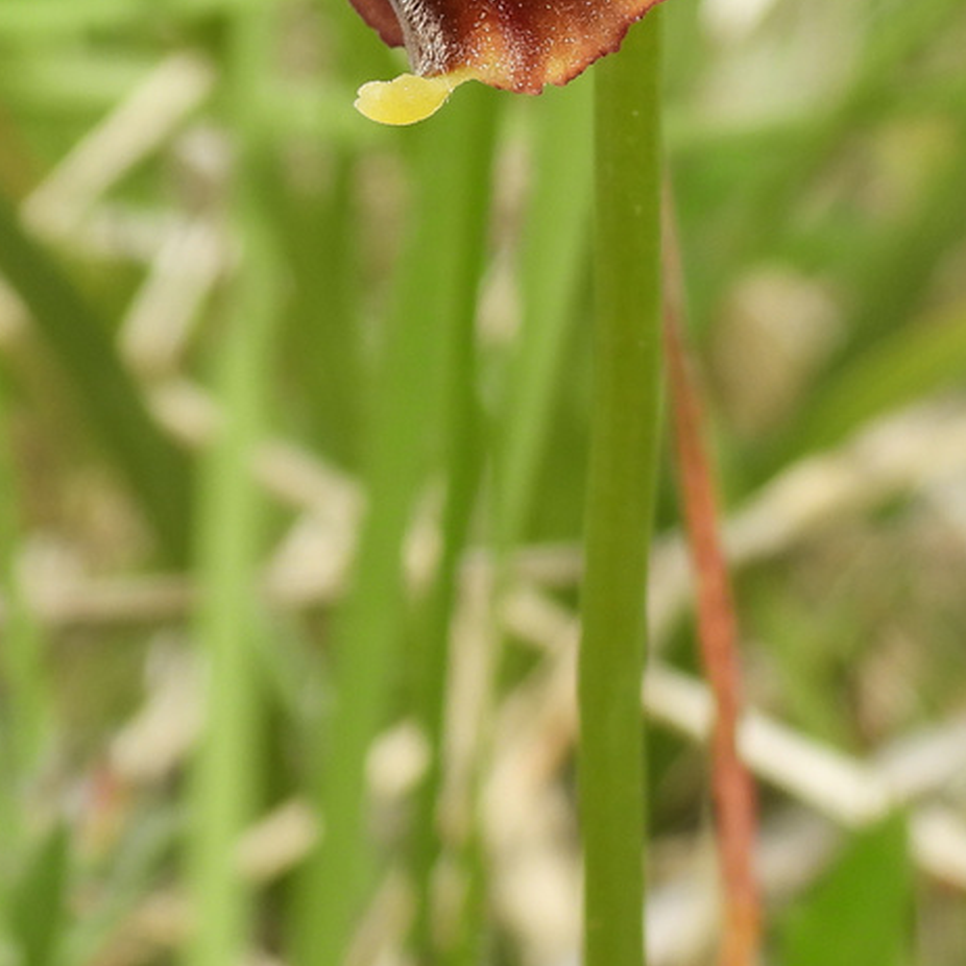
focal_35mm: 206
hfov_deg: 8.5
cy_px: -156
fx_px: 6504
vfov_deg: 8.4
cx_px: 371
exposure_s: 1/640
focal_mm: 13.5
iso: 100
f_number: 3.5
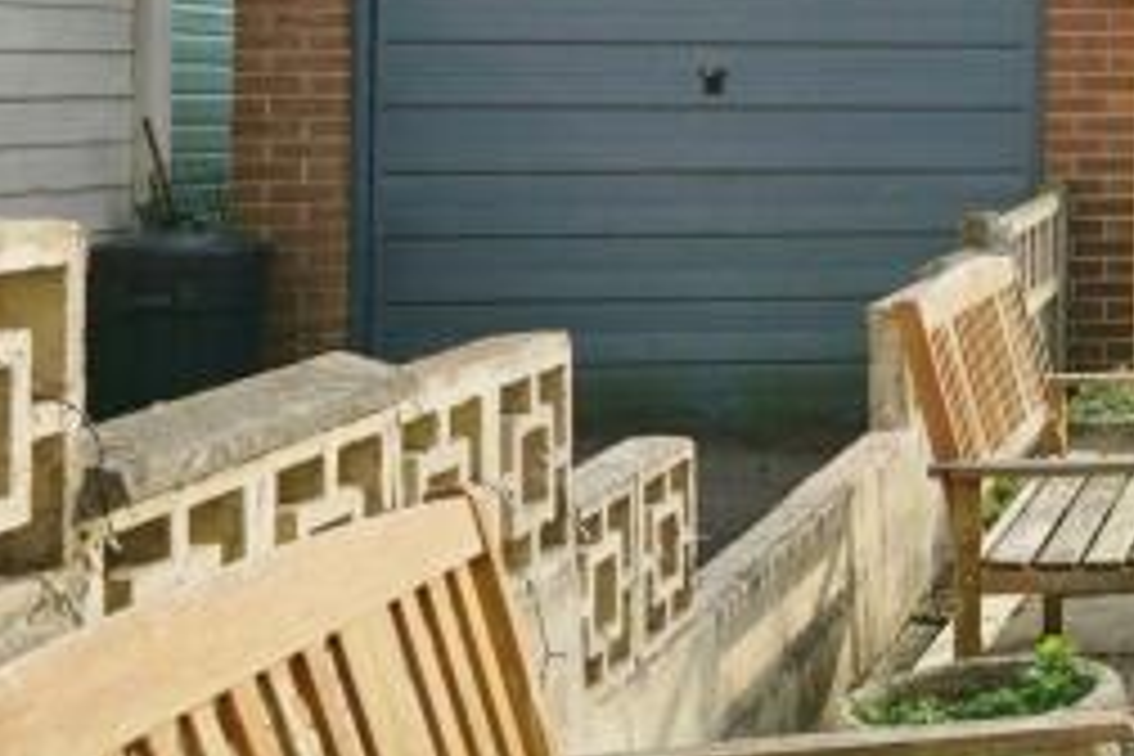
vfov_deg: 20.7
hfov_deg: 21.7
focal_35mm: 65
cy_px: 137
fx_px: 2047
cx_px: 1971
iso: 1000
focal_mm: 16
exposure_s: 1/1250
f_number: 8
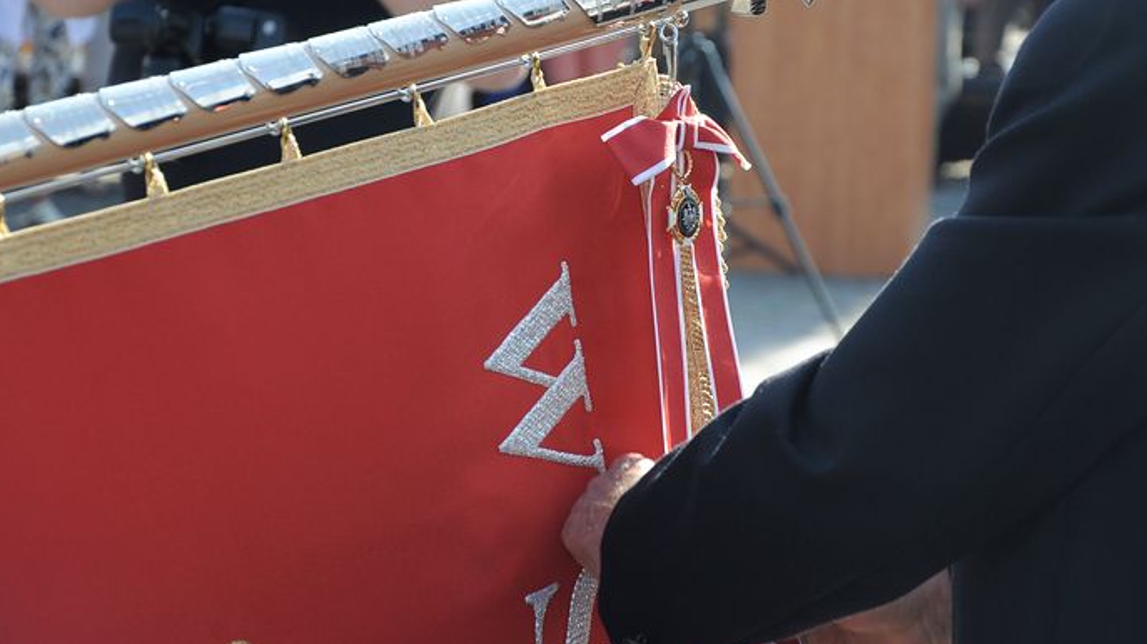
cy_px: 229
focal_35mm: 136
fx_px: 4135
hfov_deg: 15.8
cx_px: 666
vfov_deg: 8.9
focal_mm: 70
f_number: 5.3
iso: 400
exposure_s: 1/500
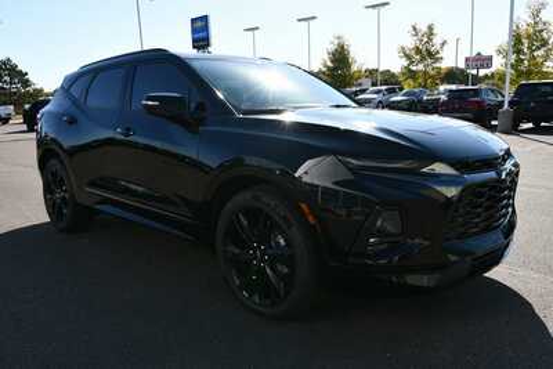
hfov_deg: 61.9
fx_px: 461
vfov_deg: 43.6
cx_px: 276
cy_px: 184
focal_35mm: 30
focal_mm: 20
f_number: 8
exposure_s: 1/250
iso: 125
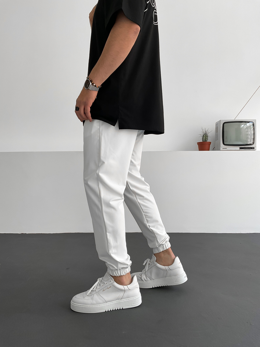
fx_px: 290
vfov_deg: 61.7
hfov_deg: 48.2
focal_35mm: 29
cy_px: 174
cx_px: 130
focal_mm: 3
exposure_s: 1/120
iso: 40
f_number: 1.8
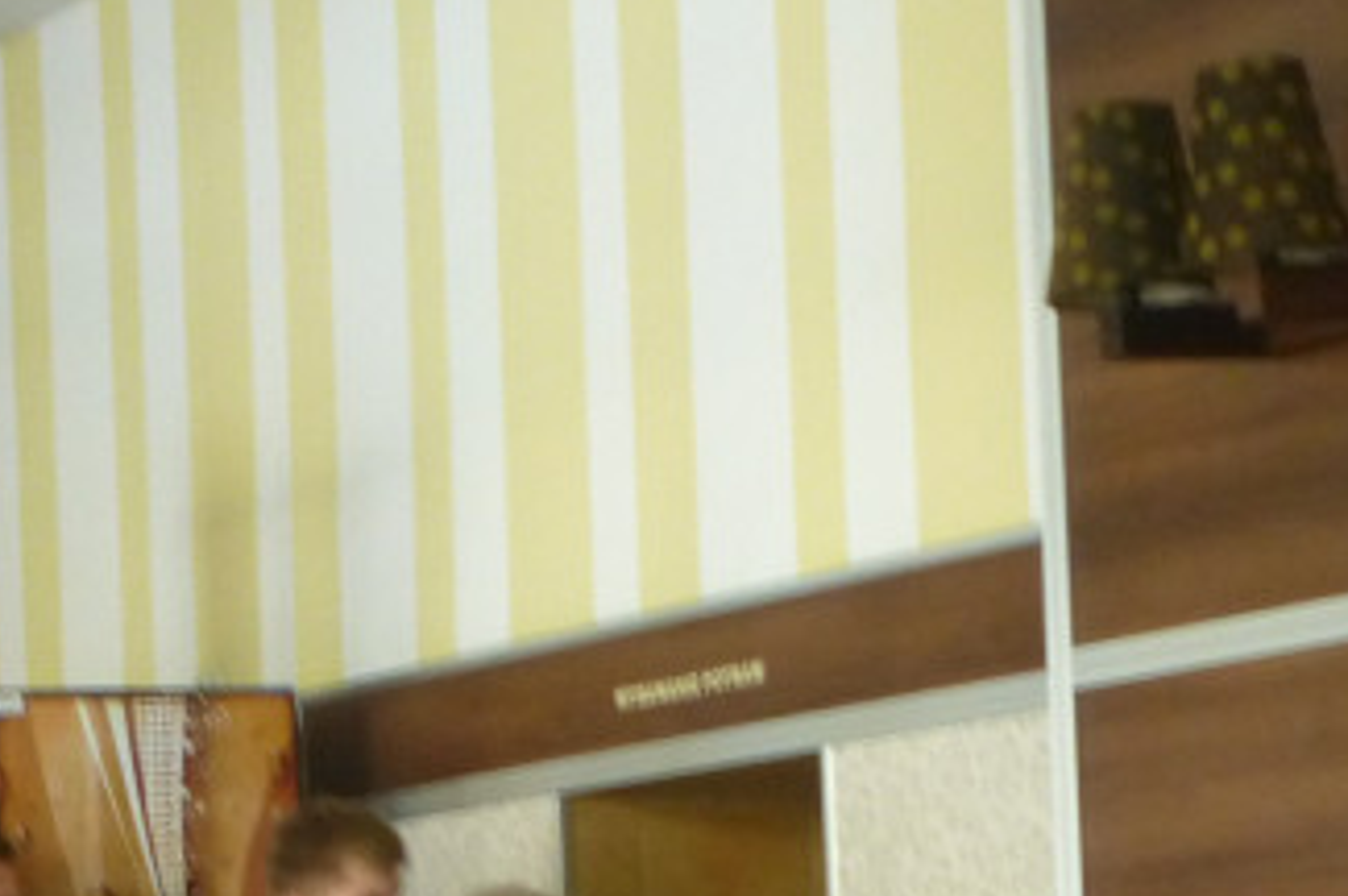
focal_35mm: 157
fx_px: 5873
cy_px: 917
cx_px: -382
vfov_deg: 8.7
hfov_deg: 12.7
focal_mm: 8.7
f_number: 4.1
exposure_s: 1/15
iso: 400
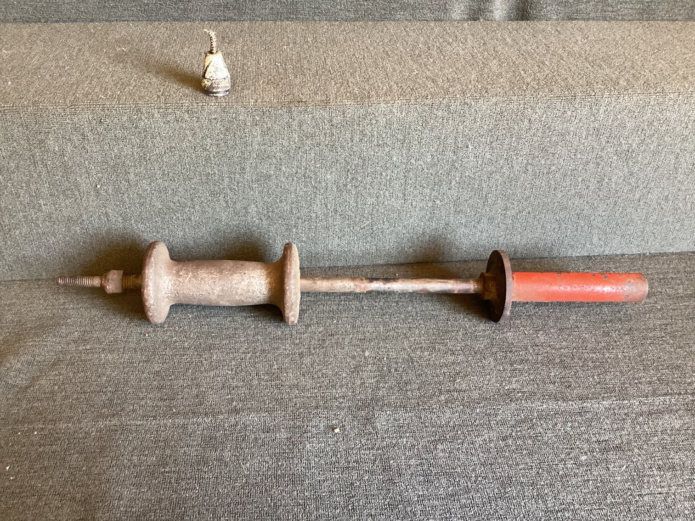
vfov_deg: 45.4
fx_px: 622
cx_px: 348
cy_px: 260
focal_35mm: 31
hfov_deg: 58.3
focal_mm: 3.3
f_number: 2.4
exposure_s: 1/50
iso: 250
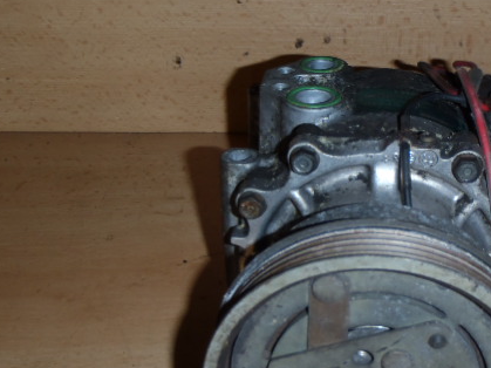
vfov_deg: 25.0
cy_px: 258
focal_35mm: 58
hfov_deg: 32.9
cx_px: 329
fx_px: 822
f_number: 4.6
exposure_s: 1/40
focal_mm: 6.83
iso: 100
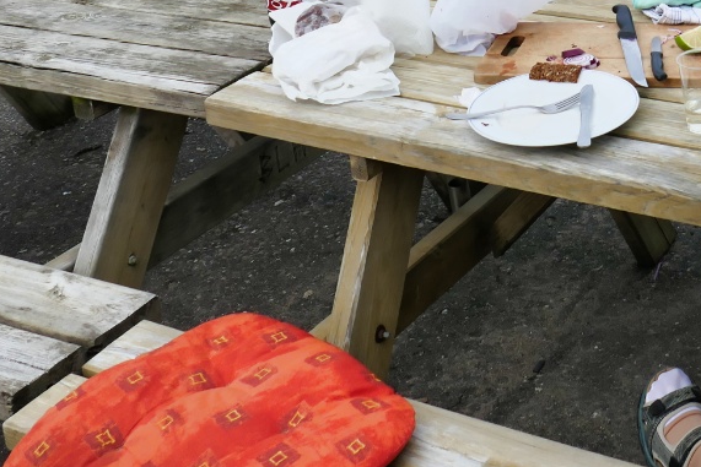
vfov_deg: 17.9
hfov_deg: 27.6
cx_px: 659
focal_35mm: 70
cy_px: -181
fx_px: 1363
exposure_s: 1/1000
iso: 125
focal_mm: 9.1
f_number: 4
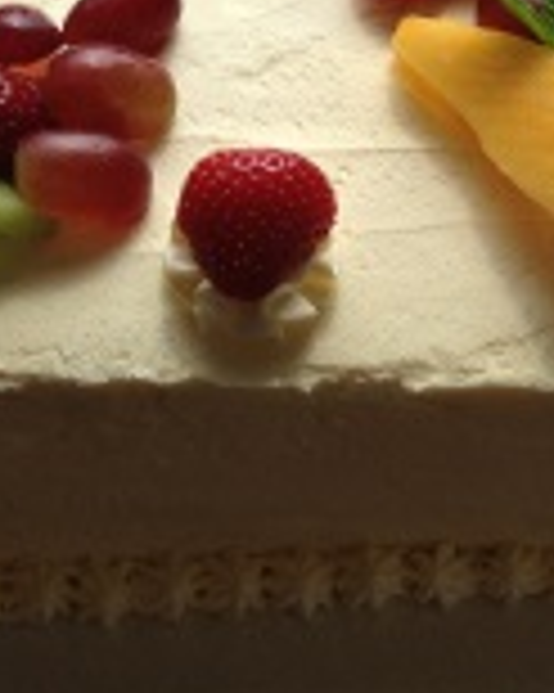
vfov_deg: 19.9
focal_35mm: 94
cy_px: 27
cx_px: 590
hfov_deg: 15.9
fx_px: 1928
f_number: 2.4
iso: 50
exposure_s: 1/889
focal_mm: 4.13
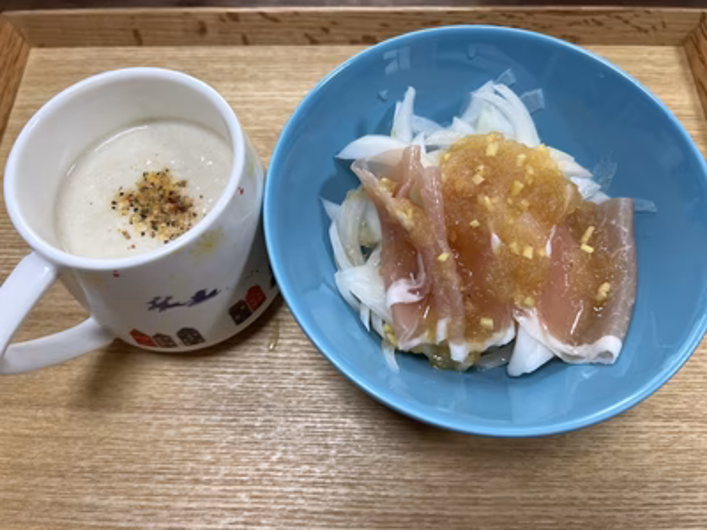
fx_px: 531
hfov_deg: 67.3
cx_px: 354
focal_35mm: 26
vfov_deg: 53.1
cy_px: 265
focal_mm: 5.7
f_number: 1.5
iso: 100
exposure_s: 1/100
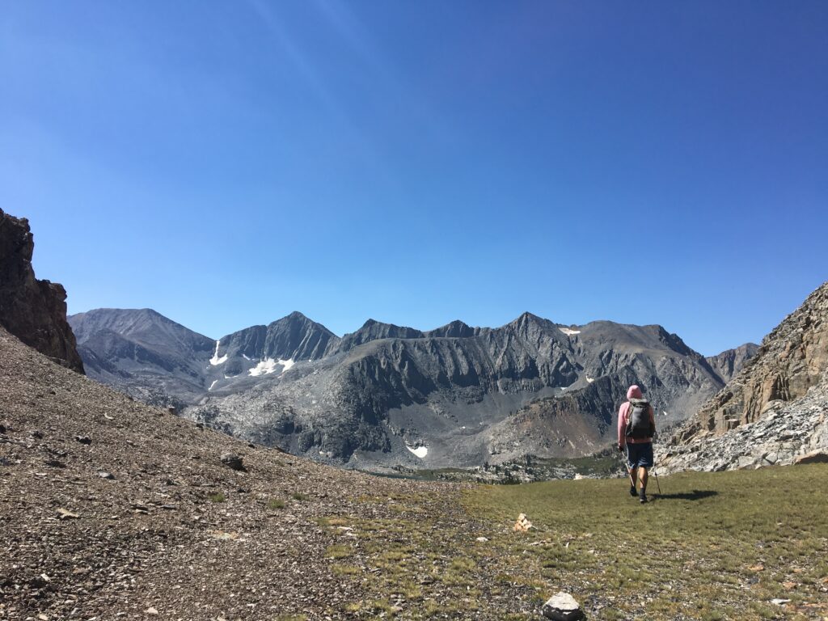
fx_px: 694
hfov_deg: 61.7
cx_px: 414
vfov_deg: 48.2
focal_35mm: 29
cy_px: 310
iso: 25
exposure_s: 1/2024
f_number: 2.2
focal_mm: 4.15
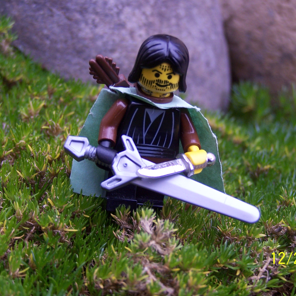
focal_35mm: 80
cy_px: 148
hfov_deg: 21.6
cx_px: 169
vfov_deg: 21.7
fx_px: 774
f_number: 3.2
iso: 100
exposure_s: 1/45
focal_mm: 11.1
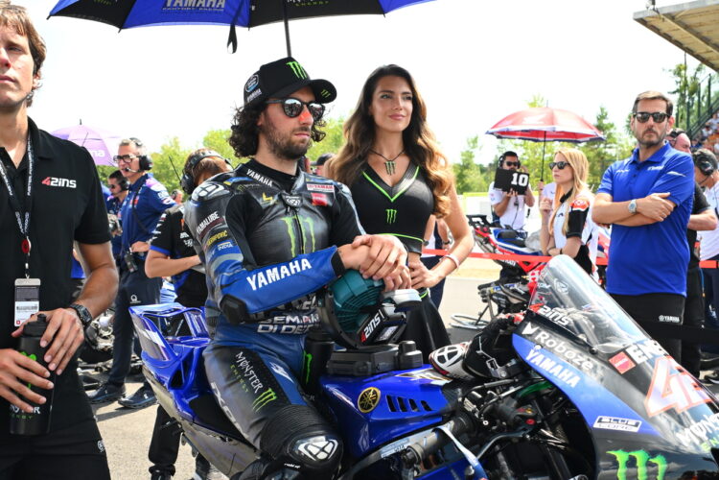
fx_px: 839
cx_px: 360
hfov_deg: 46.4
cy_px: 240
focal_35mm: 42
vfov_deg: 31.9
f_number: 5.6
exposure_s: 1/1000
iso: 2000
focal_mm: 28
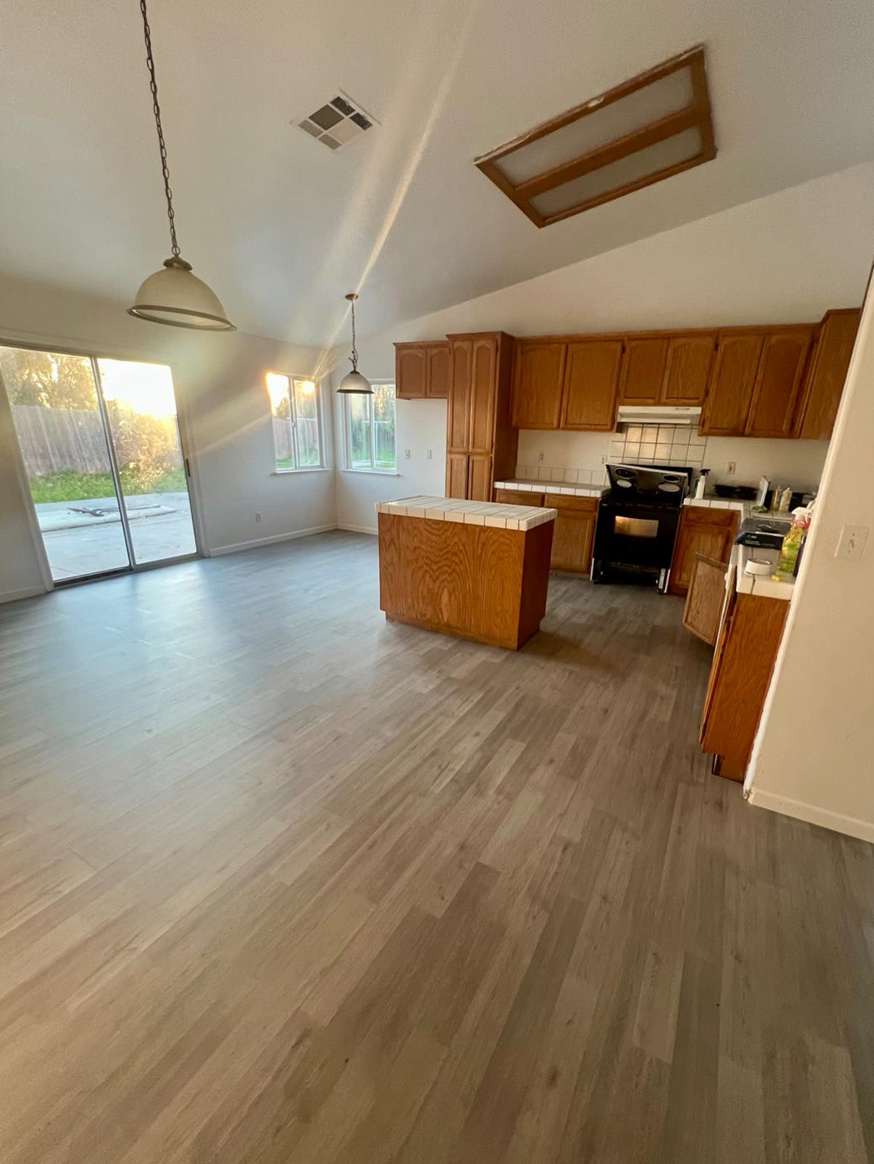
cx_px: 460
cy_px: 609
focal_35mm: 14
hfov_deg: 85.6
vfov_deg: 102.0
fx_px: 471
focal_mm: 1.57
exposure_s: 1/60
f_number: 1.8
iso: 250
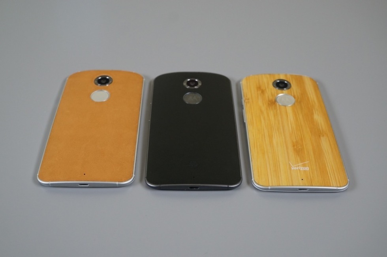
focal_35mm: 45
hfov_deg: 43.6
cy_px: 128
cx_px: 194
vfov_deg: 29.8
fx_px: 483
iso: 800
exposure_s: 1/60
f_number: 5.6
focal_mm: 30
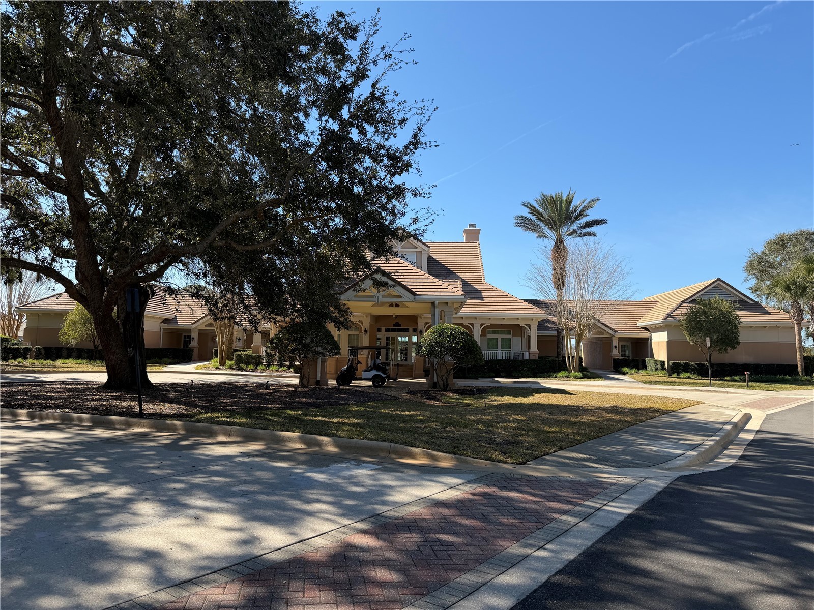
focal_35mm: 24
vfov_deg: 56.8
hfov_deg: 71.6
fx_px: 564
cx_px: 407
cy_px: 305
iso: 80
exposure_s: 1/2703
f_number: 1.78
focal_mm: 6.76
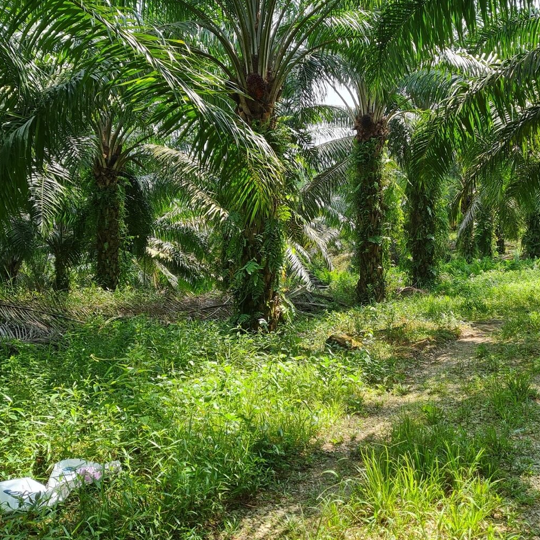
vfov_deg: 40.8
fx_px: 724
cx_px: 376
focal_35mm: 41
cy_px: 235
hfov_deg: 40.2
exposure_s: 1/618
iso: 50
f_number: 1.8
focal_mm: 5.4
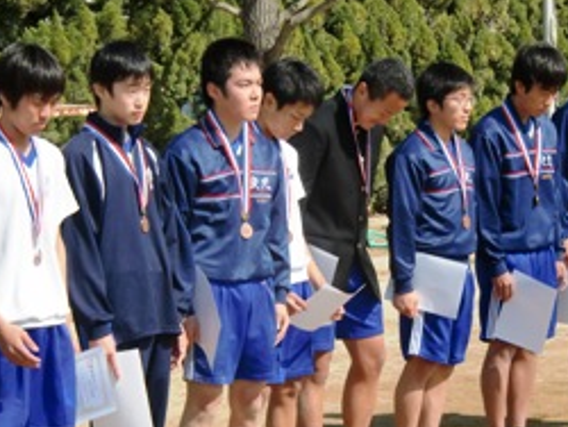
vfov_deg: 10.9
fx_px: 2234
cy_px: 234
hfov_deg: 14.5
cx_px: 293
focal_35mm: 136
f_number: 4.6
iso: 64
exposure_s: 1/640
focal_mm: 13.6
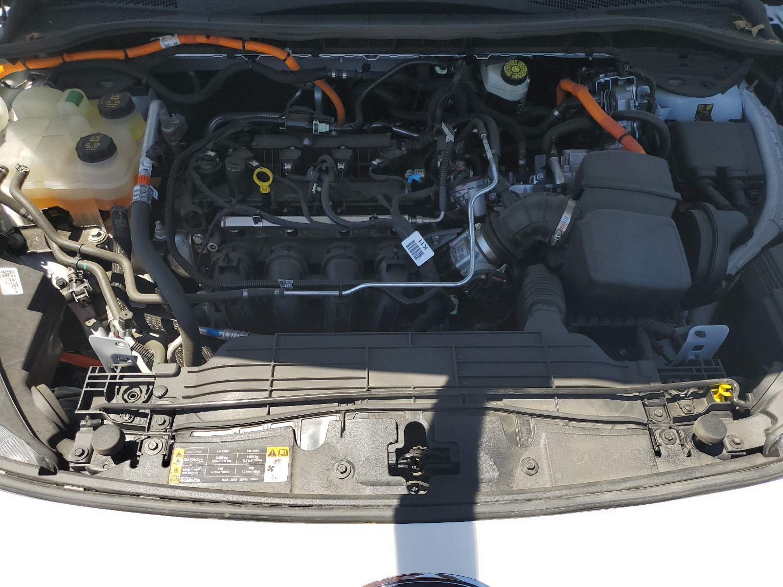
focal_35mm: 26
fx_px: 588
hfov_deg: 67.3
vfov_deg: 53.1
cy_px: 294
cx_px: 392
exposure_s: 1/2000
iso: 50
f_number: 1.5
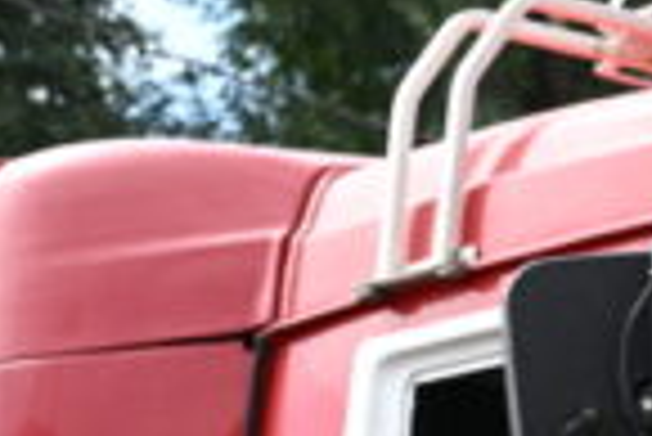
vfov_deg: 6.1
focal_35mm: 217
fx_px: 3934
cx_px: 742
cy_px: 993
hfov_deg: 9.4
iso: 160
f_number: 8
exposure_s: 1/160
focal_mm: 42
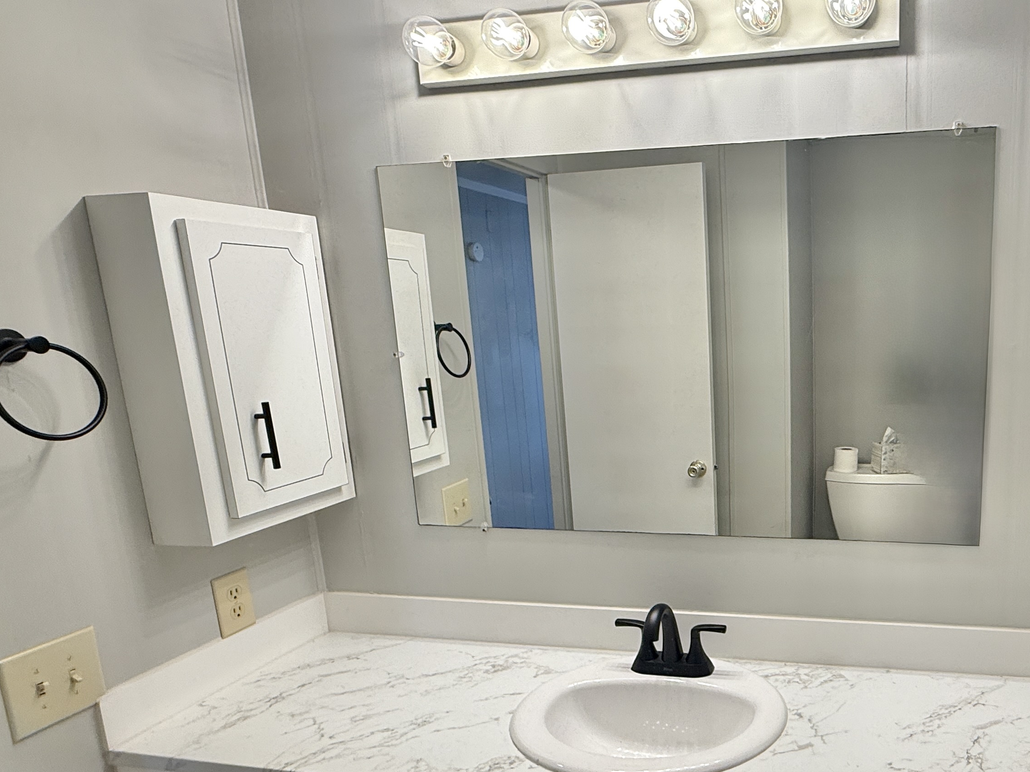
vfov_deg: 54.5
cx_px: 772
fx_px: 744
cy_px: 456
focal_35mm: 25
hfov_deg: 65.2
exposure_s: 1/120
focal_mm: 2.22
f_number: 2.2
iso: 100
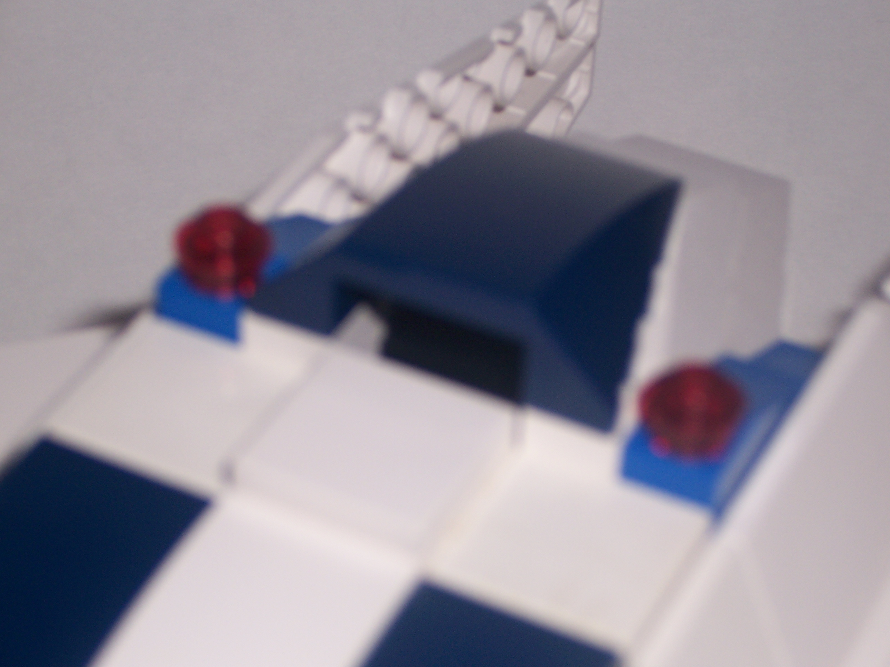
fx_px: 2777
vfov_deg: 13.7
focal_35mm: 108
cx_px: 445
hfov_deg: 18.2
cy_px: 334
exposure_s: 1/125
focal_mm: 18
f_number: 4.8
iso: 80
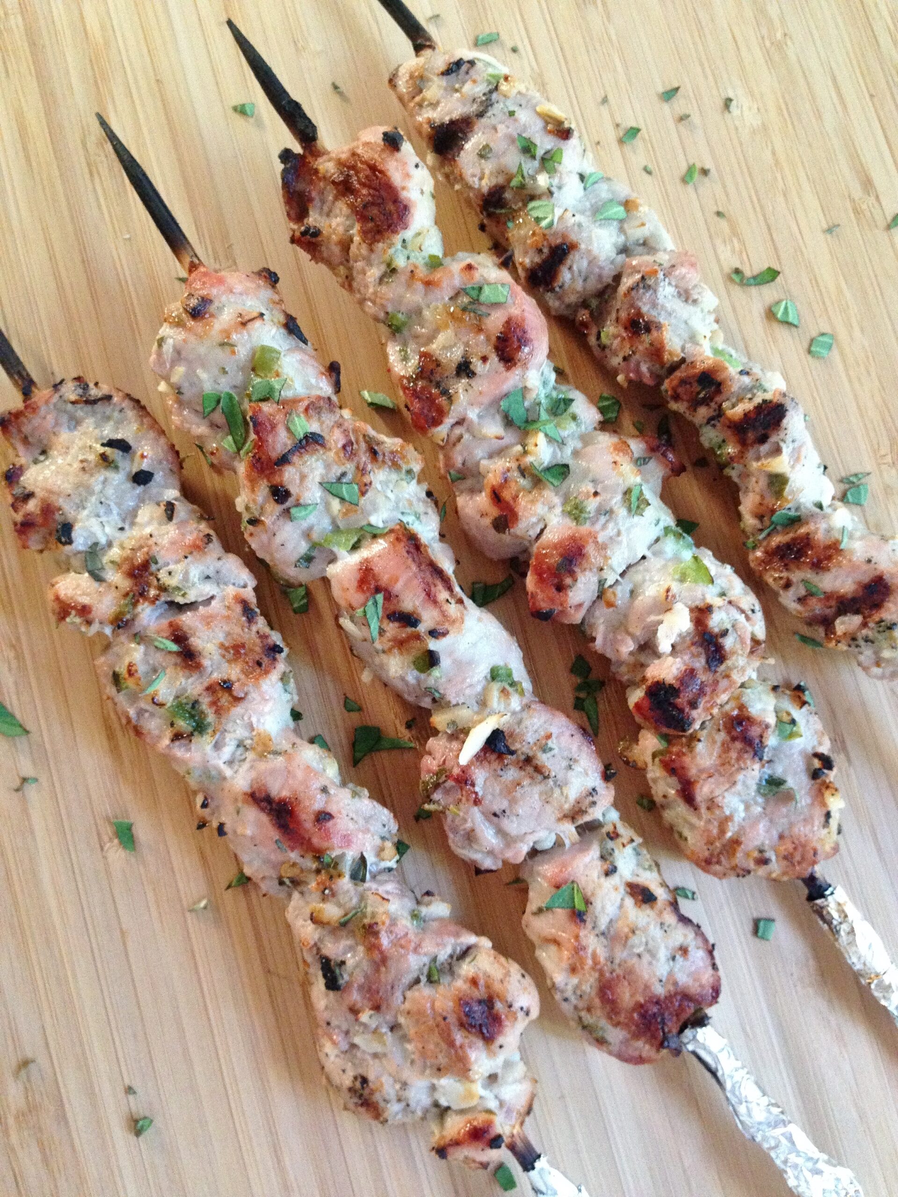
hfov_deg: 42.9
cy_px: 598
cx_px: 449
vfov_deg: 55.4
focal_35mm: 33
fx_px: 1141
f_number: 2.4
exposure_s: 1/17
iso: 400
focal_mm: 4.12
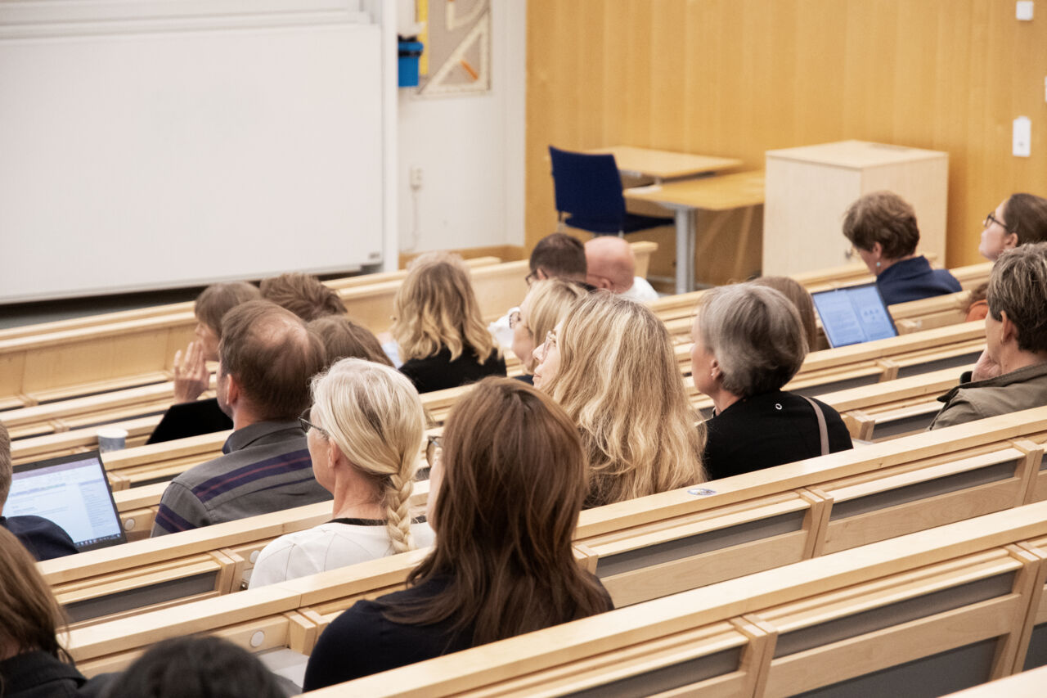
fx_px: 3693
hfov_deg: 16.1
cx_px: 524
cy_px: 349
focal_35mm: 127
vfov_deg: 10.8
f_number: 5.6
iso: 4000
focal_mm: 85
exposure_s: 1/30
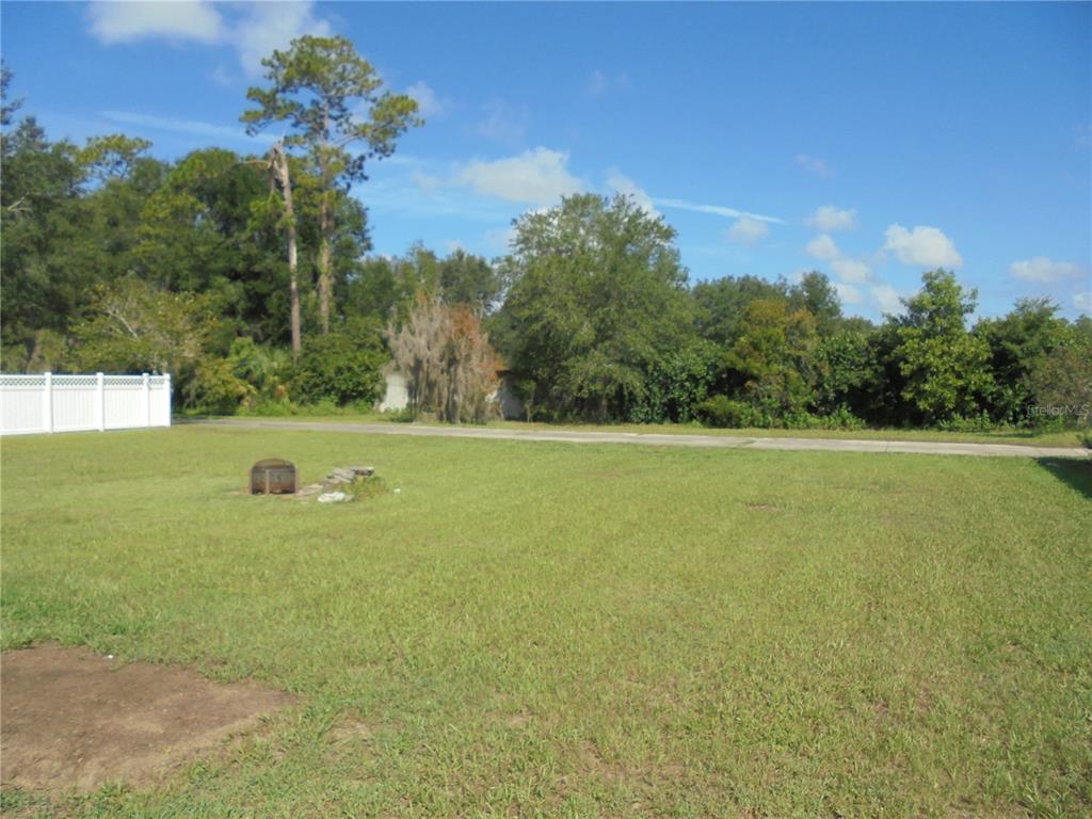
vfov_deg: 53.1
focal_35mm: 26
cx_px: 546
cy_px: 410
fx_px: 820
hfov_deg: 67.3
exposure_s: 1/100
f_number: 11.5
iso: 100
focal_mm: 4.6
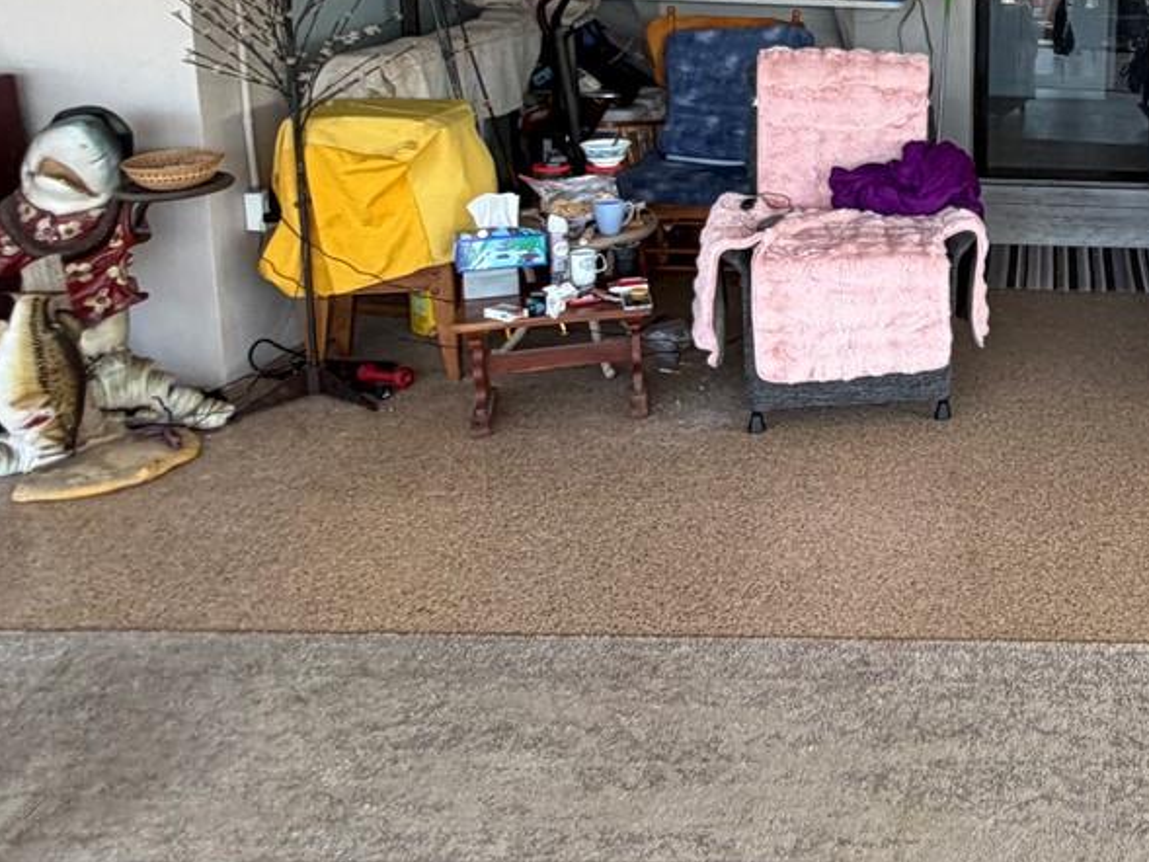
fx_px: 1262
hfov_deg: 42.4
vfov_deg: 35.8
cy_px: 115
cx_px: 1147
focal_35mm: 38
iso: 125
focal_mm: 2.22
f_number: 2.2
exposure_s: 1/121
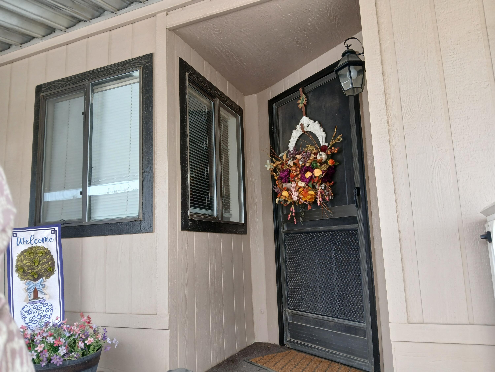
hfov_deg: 67.3
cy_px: 186
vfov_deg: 53.1
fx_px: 372
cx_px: 248
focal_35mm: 26
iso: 50
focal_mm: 3.98
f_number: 1.8
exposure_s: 1/60
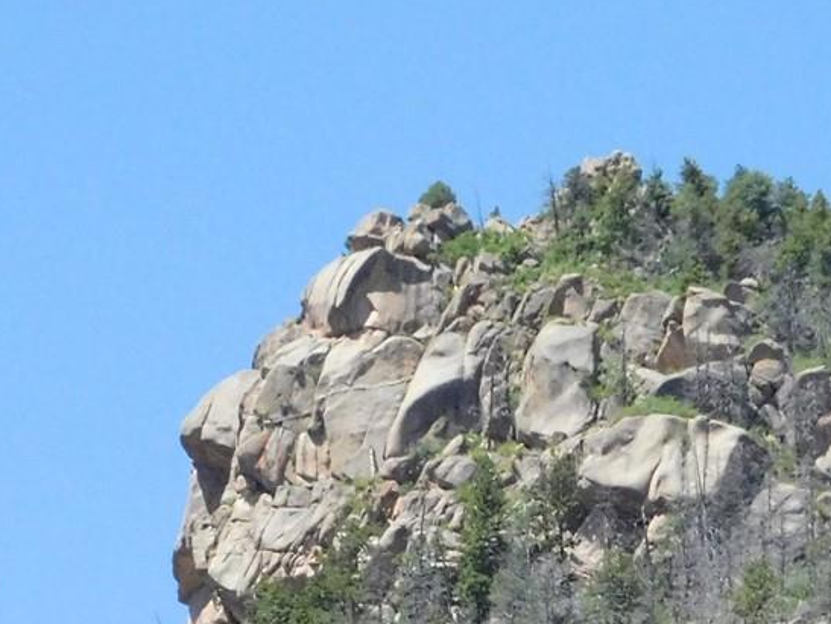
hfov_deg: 7.4
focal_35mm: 266
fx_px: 6390
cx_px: 647
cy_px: 686
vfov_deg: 5.6
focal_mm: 16.1
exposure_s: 1/640
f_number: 9
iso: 800
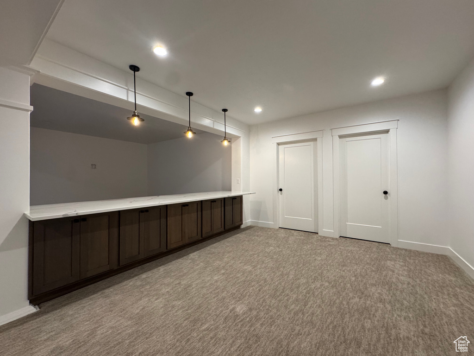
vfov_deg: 85.7
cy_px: 178
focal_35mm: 14
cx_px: 237
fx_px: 192
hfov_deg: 102.1
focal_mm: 2.22
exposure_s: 1/120
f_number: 2.2
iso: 320
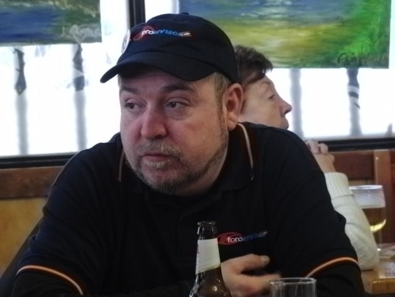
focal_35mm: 175
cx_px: 198
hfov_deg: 11.3
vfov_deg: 8.5
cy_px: 148
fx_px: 1997
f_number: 4.8
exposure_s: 1/30
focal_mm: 30.1
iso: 800
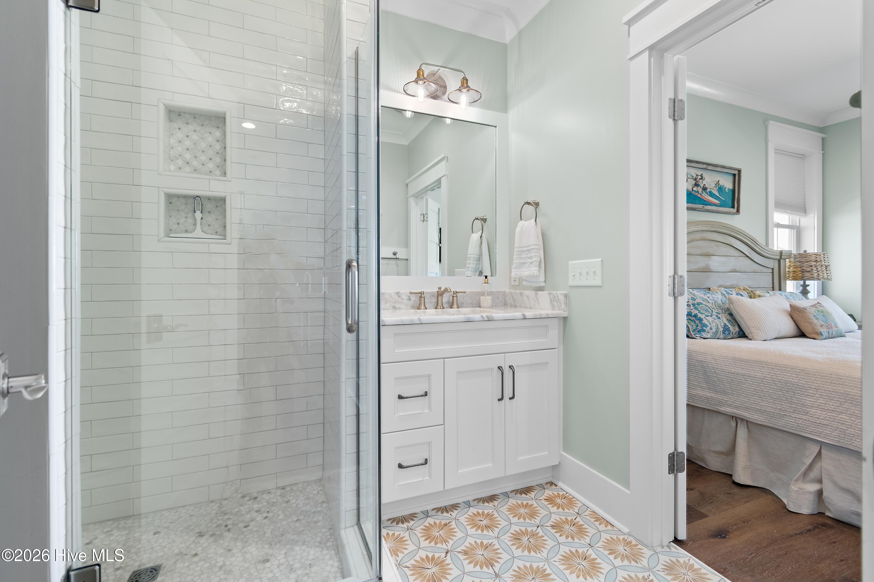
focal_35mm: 15
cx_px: 437
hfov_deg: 100.4
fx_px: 364
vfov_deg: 77.3
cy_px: 291
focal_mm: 10
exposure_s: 1/8
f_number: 4.5
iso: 100
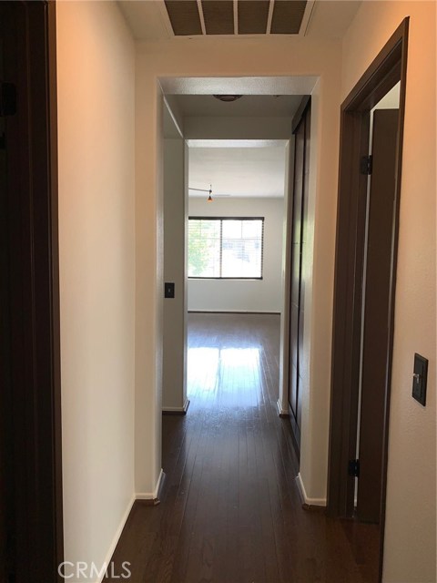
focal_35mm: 26
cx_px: 218
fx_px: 438
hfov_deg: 53.1
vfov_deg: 67.3
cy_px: 292
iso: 25
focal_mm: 4.25
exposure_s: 1/56
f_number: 1.8
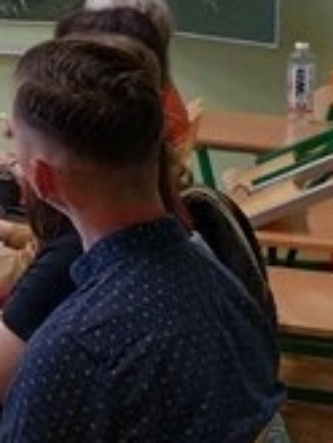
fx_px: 1550
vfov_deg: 15.7
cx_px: -615
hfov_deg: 9.8
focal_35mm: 121
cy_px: -74
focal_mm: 4.71
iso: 797
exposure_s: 1/50
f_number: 1.7
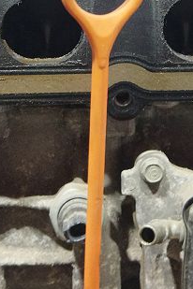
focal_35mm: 109
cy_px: -13
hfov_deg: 12.5
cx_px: 129
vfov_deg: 18.2
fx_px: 876
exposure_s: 1/25
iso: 178
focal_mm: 4.71
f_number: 1.79
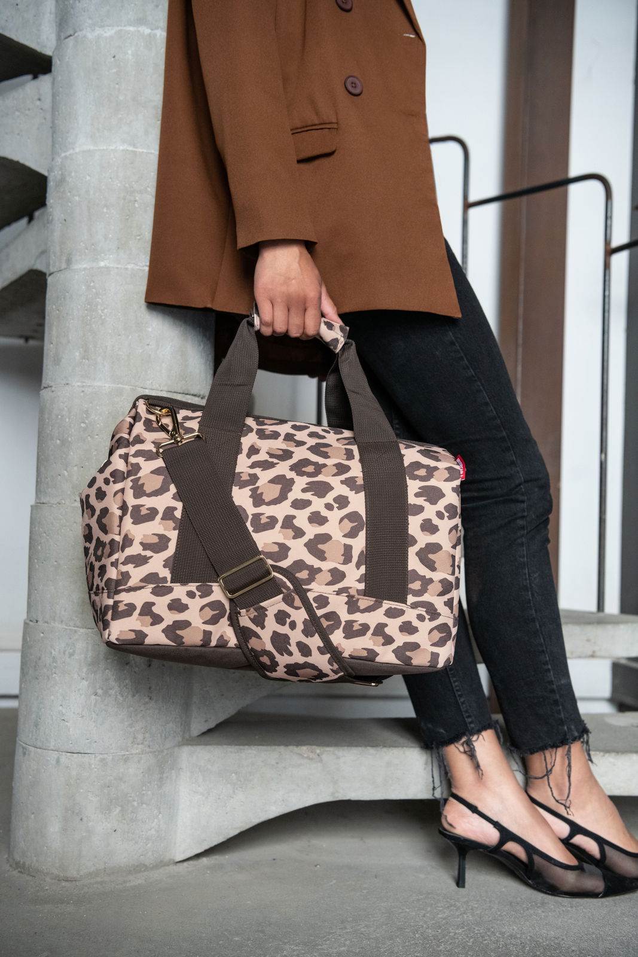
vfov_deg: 48.5
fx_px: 1063
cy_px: 478
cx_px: 319
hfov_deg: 33.4
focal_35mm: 40
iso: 1600
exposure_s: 1/125
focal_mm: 40
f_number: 4.5
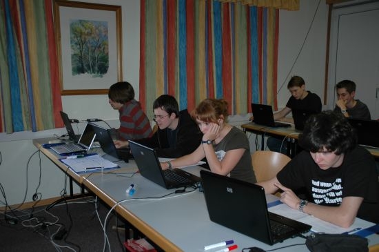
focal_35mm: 36
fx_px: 378
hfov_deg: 53.2
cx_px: 190
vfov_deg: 36.8
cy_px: 126
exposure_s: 1/60
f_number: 4
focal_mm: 24
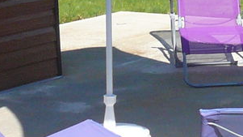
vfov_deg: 7.4
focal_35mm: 162
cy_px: -11
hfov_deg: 12.3
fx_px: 1043
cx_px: 421
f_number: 8
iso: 100
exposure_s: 1/200
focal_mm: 4.6
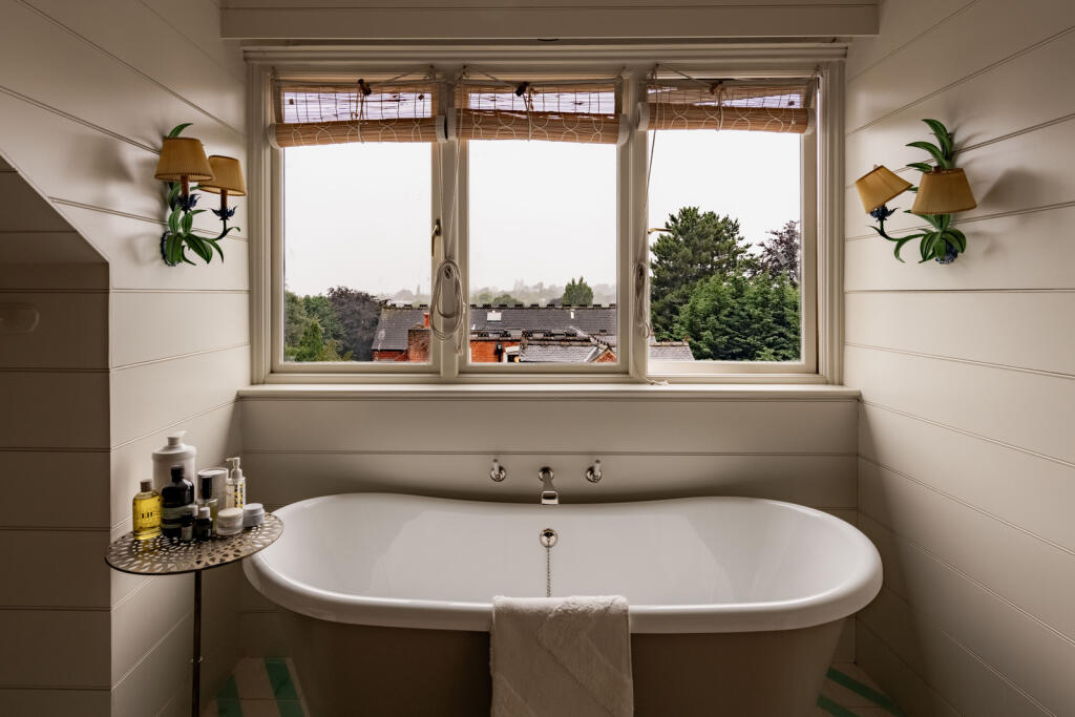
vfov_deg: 67.4
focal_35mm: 18
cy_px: 358
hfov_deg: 90.0
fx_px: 538
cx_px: 538
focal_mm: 18
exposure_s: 1/640
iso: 500
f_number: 8
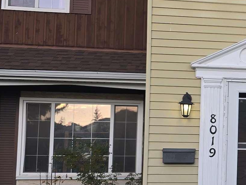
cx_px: 363
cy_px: 127
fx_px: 618
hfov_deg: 19.7
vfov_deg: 16.9
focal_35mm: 87
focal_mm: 6.3
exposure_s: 1/120
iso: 32
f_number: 1.7
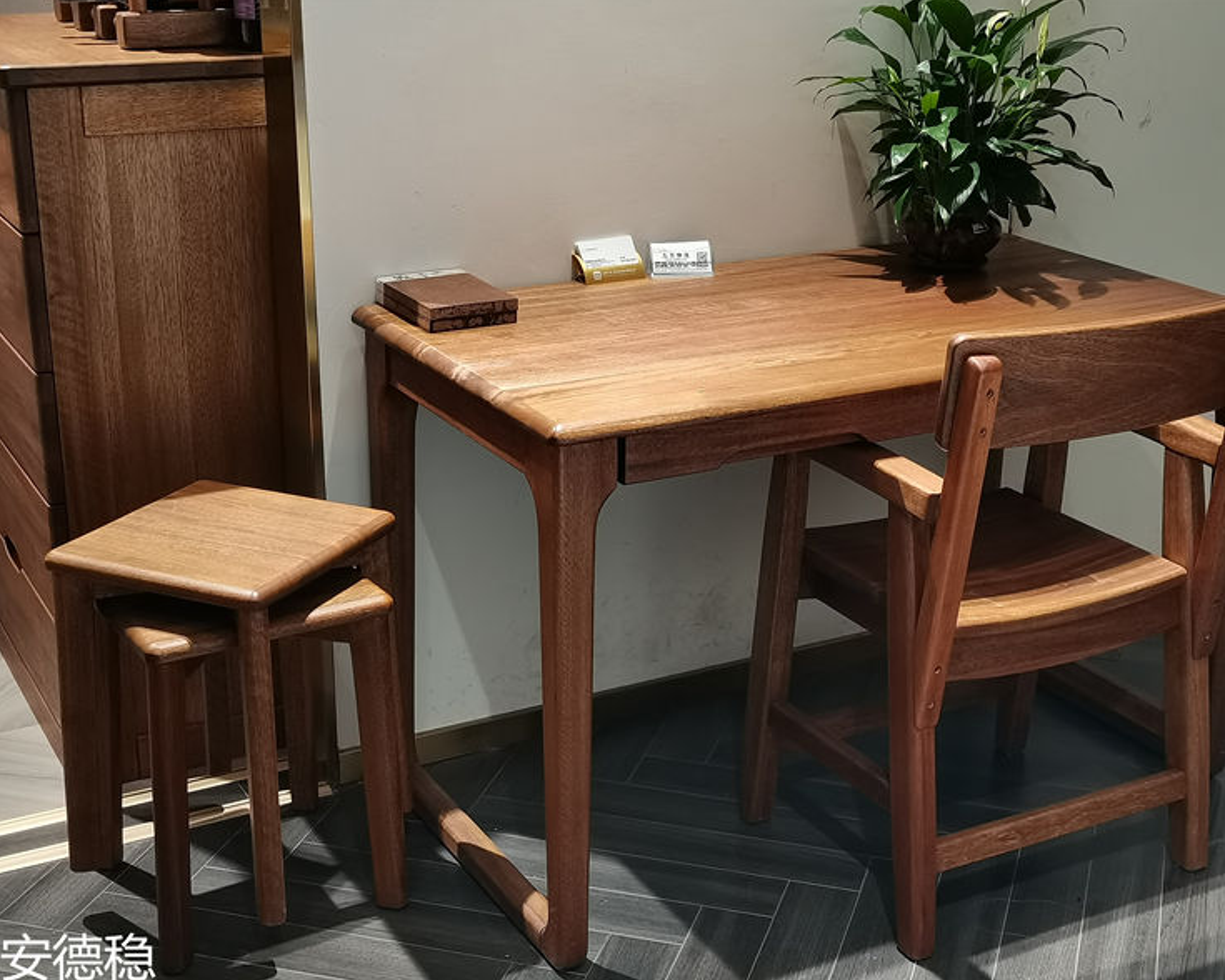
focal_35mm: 51
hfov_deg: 36.6
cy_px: 493
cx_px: 652
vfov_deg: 29.7
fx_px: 1849
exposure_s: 1/50
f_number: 1.8
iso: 125
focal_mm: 5.58
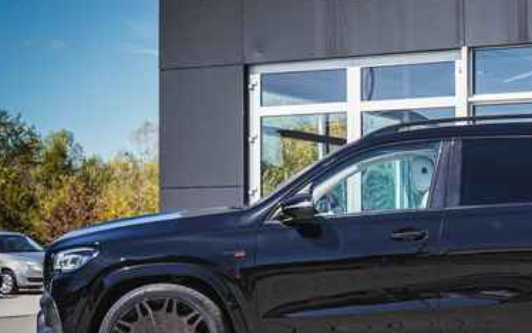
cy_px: 248
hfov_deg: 28.0
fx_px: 1044
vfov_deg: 18.0
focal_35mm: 72
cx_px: 431
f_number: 5
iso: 400
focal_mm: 40
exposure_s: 1/400
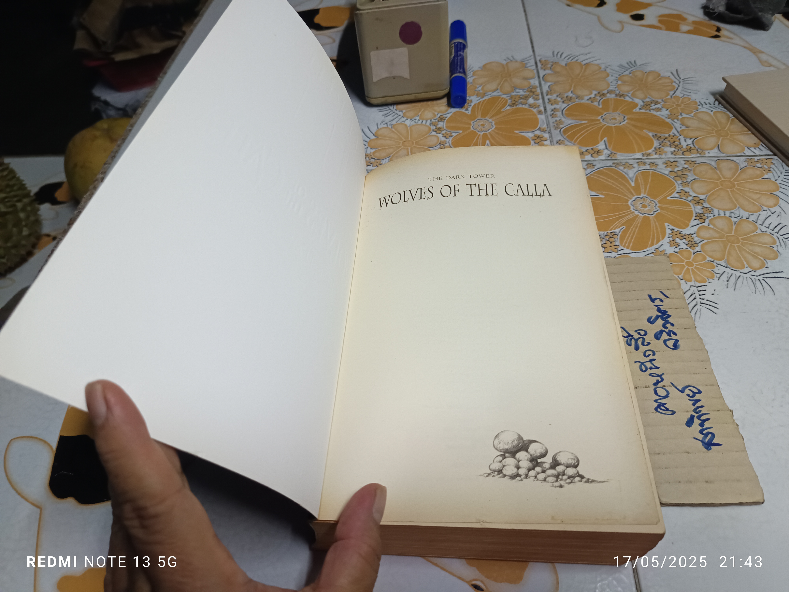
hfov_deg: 71.6
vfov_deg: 56.8
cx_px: 394
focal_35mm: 24
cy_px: 296
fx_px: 547
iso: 1215
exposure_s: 1/50
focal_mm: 5.31
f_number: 1.7
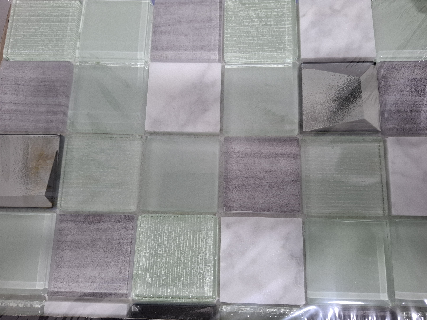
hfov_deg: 71.6
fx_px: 296
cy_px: 162
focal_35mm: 24
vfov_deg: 56.8
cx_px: 222
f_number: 1.8
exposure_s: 1/60
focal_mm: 5.54
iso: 250
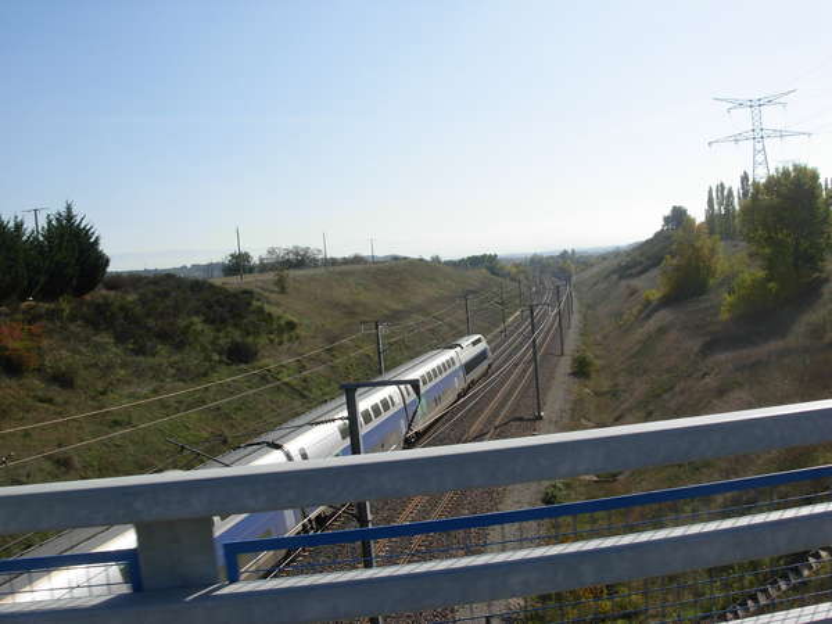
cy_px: 312
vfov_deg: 37.7
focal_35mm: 38
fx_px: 913
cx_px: 416
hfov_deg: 49.0
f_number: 4.9
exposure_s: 1/683
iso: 79
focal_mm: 6.3
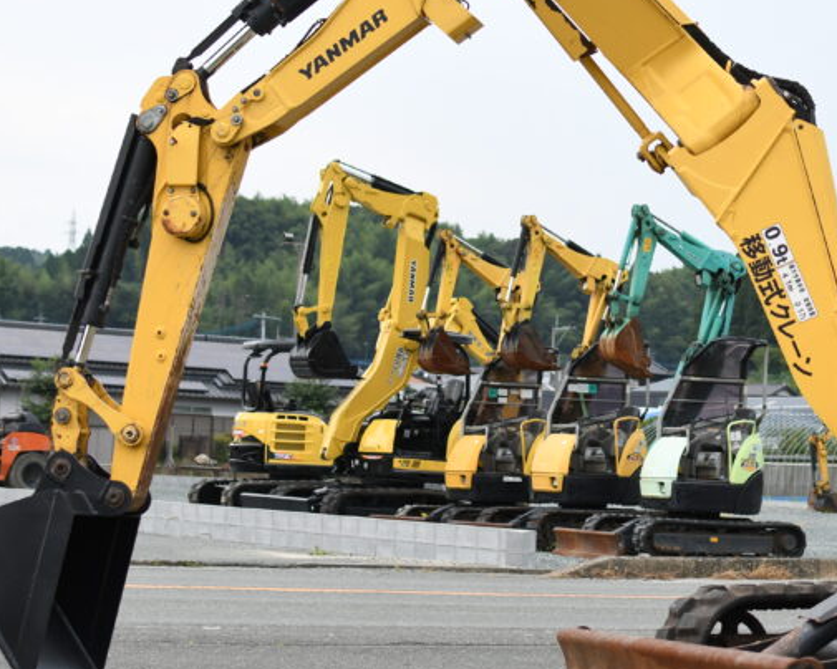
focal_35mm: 100
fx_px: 2476
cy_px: 238
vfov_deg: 15.4
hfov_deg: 18.9
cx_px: 708
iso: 400
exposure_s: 1/640
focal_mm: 35
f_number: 2.8
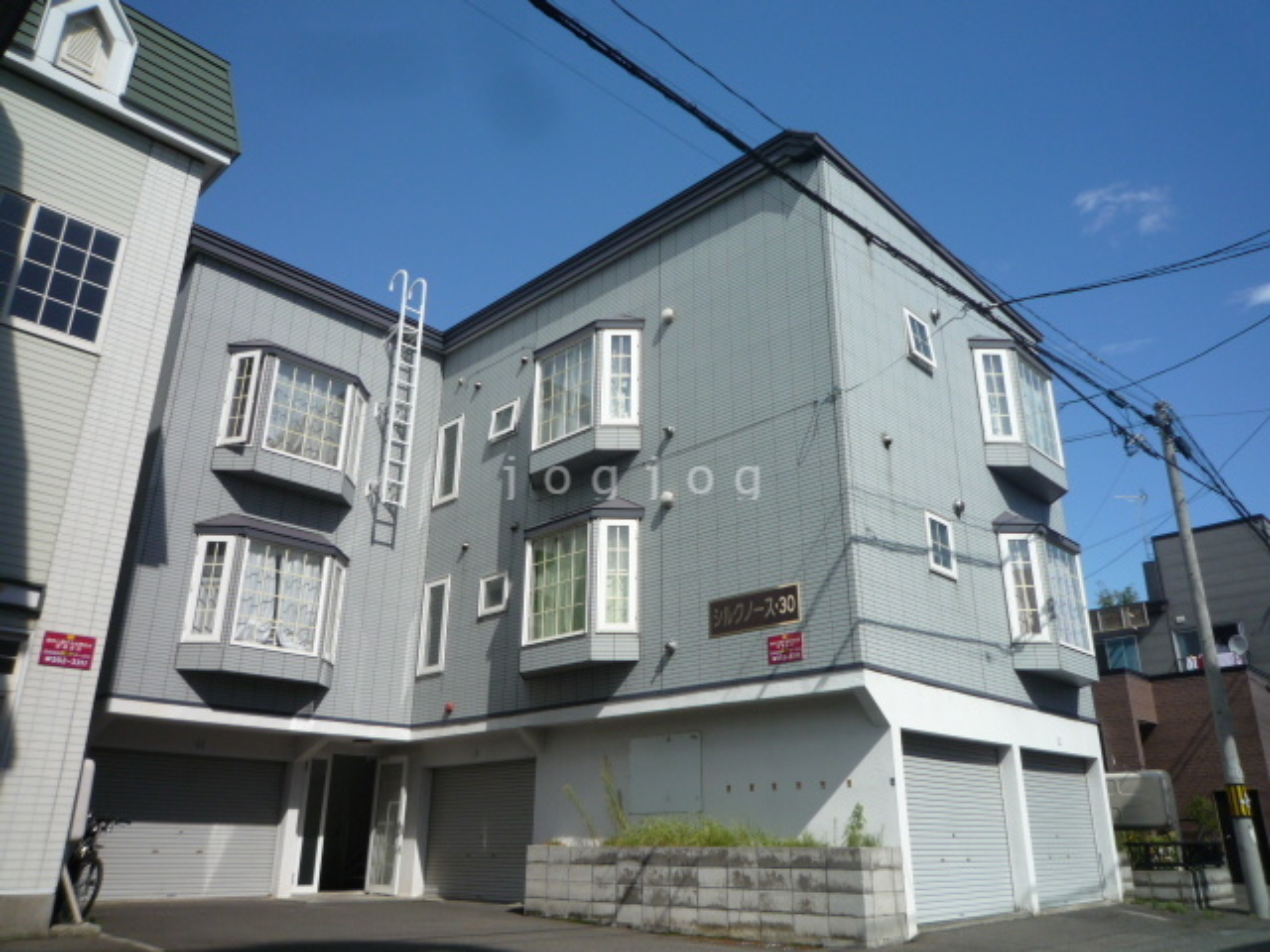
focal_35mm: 25
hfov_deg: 69.4
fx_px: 917
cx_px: 635
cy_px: 476
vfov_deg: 54.9
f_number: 4.5
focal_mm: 4.4
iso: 100
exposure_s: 1/800
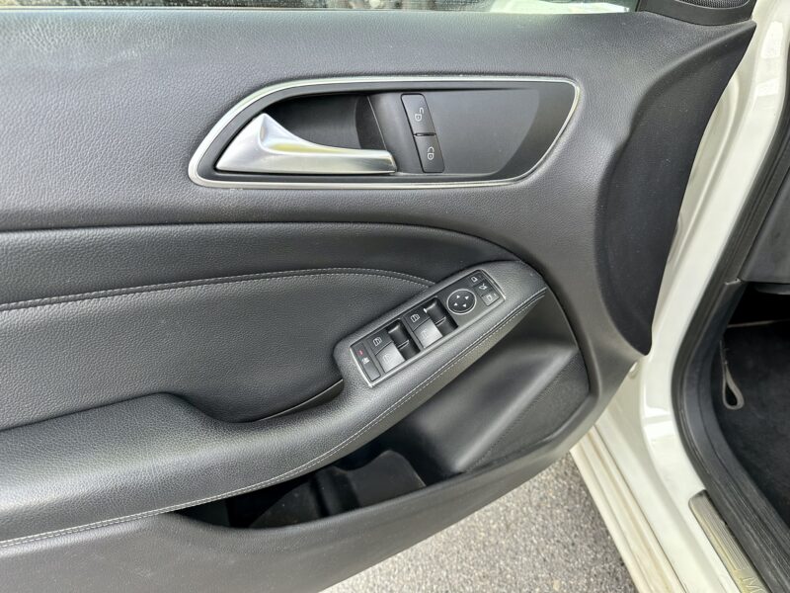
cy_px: 296
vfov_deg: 56.8
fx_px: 548
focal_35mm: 24
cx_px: 395
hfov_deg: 71.6
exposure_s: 1/121
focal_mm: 6.86
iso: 125
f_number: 1.78
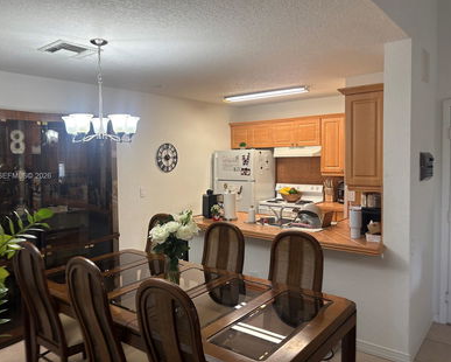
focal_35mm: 28
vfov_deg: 51.6
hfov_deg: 62.1
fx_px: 374
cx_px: 203
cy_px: 176
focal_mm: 5.96
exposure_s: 1/60
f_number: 1.6
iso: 80
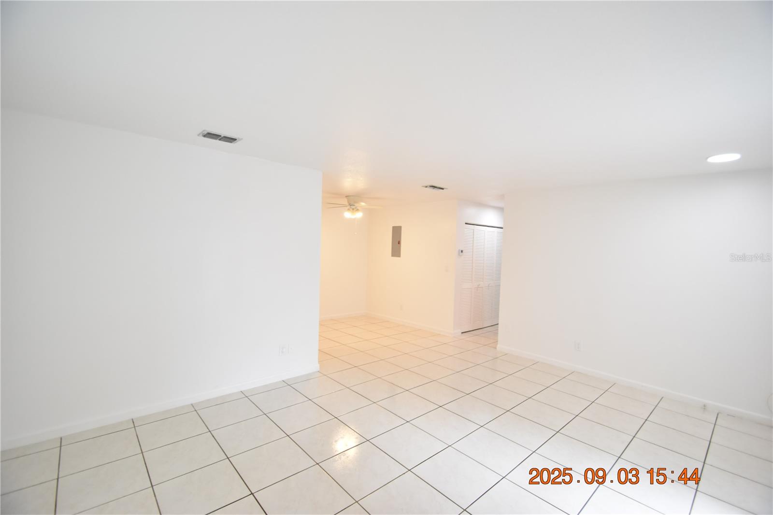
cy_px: 258
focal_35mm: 15
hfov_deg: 100.4
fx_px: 322
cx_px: 386
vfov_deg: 77.3
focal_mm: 10
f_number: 3.5
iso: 800
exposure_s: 1/90
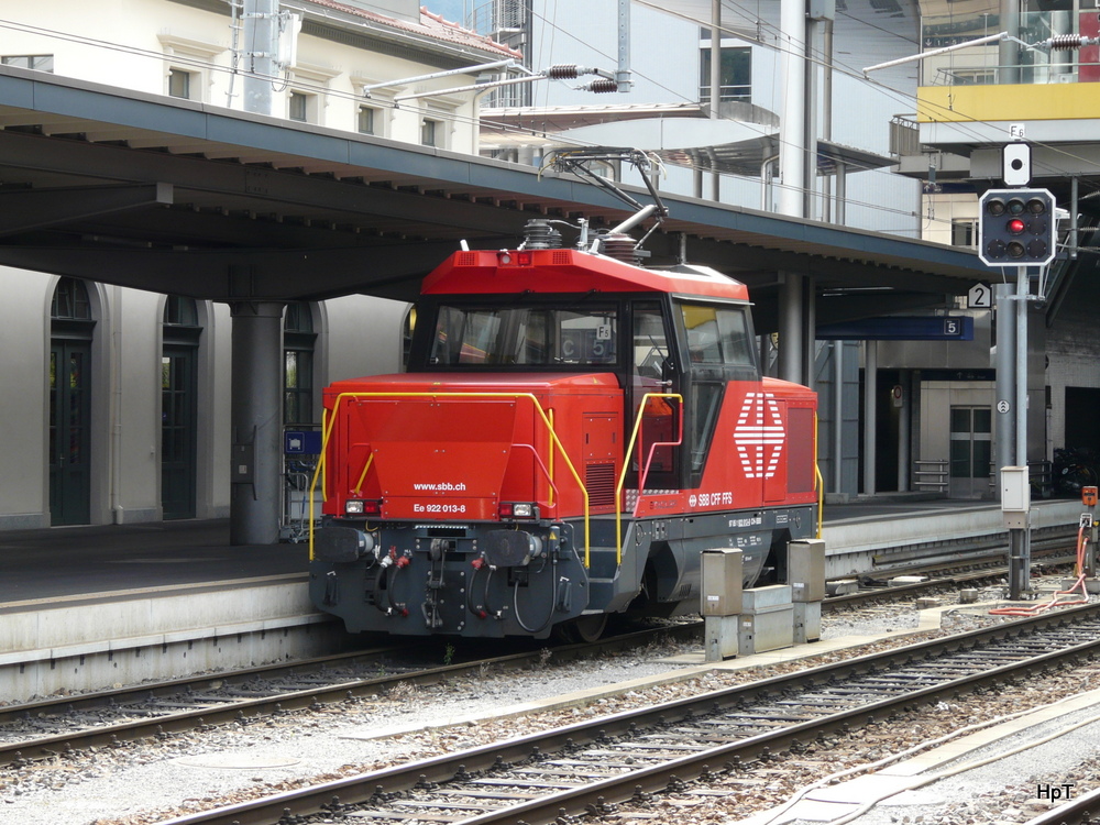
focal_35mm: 104
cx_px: 550
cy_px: 412
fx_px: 3305
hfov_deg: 18.9
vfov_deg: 14.2
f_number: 4
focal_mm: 17
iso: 100
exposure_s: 1/100
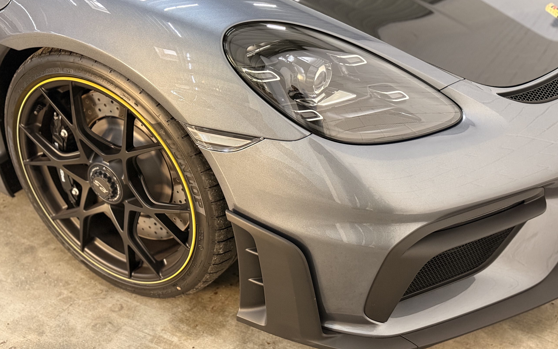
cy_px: 153
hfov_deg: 39.6
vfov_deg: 25.3
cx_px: 279
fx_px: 776
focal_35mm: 51
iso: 640
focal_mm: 6.76
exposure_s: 1/25
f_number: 1.78
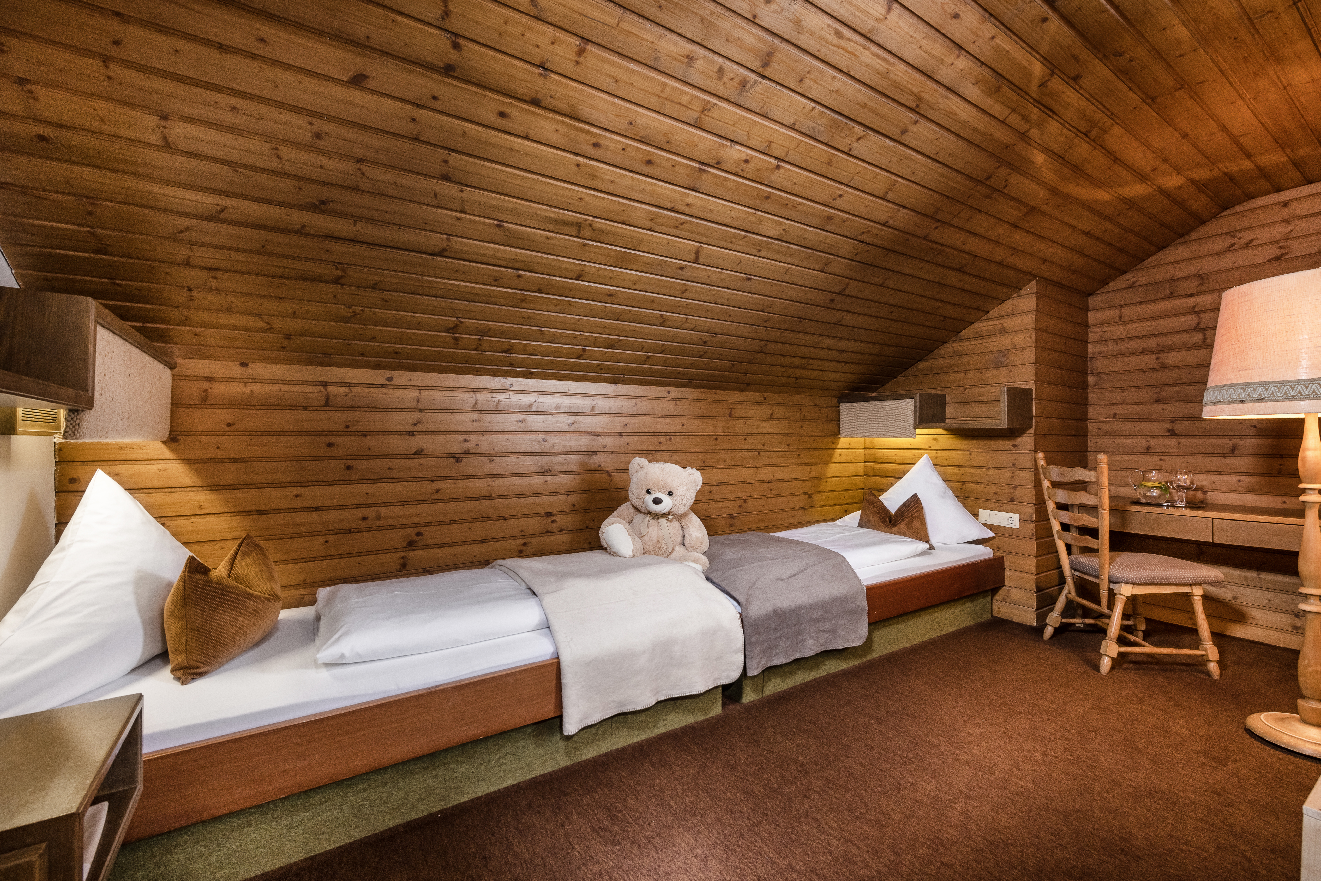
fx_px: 550
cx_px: 654
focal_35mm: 15
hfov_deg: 100.4
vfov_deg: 77.3
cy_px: 443
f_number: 9.5
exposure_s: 1/8
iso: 400
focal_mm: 14
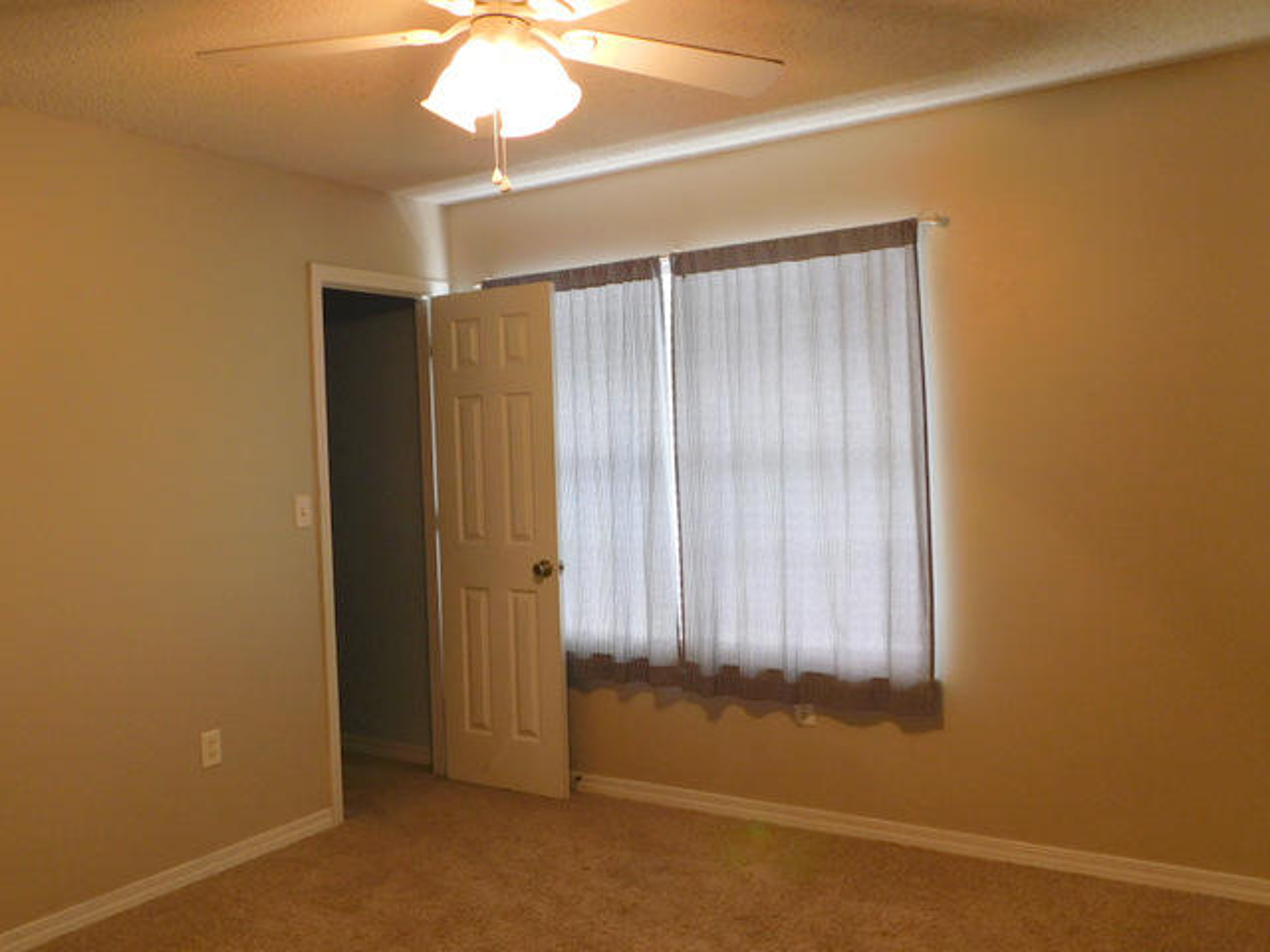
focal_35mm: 30
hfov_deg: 60.0
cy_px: 476
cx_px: 635
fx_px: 1101
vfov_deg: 46.8
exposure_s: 1/30
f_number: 3.2
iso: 160
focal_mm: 5.3
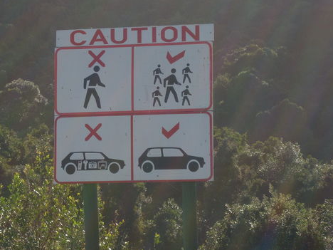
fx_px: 1501
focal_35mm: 156
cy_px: 112
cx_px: 125
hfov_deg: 12.7
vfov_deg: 9.5
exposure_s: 1/350
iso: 80
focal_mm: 18.9
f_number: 5.6
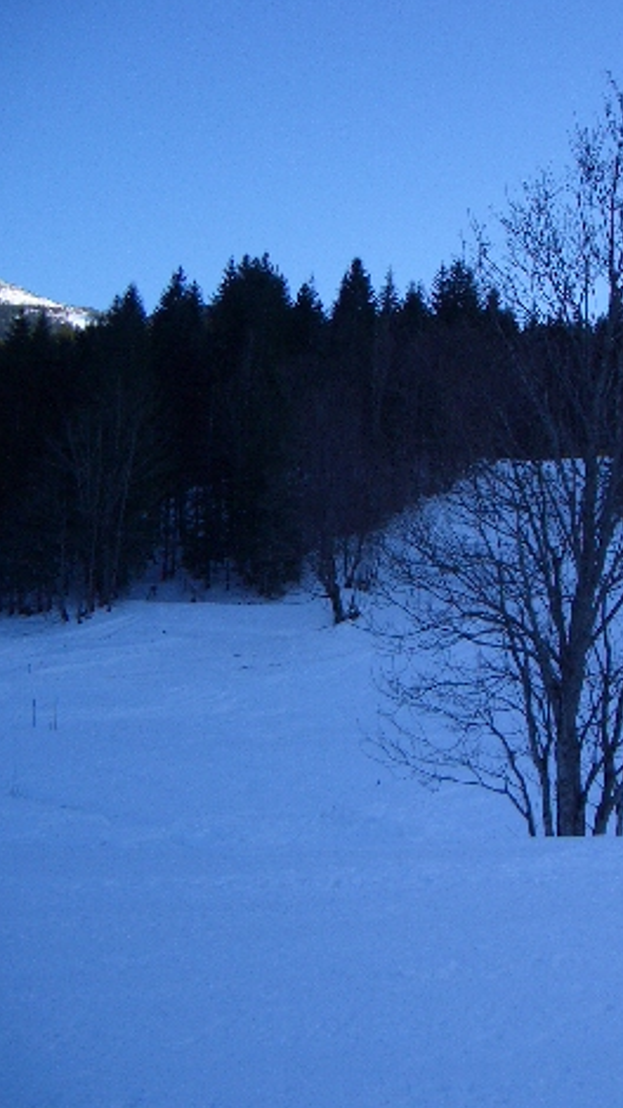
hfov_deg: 21.6
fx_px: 1526
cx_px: 717
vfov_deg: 39.9
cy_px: 558
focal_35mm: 52
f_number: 2.6
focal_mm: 5.8
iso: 50
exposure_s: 1/500
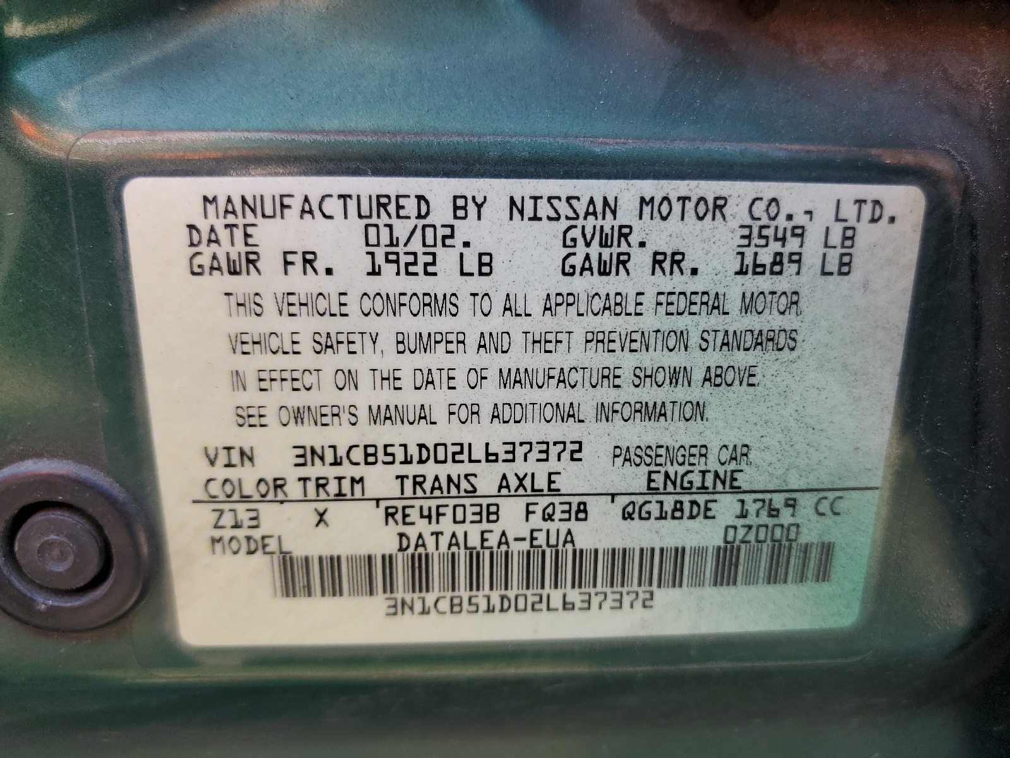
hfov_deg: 67.3
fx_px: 759
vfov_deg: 53.1
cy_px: 379
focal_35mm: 26
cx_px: 505
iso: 50
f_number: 1.5
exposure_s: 1/227
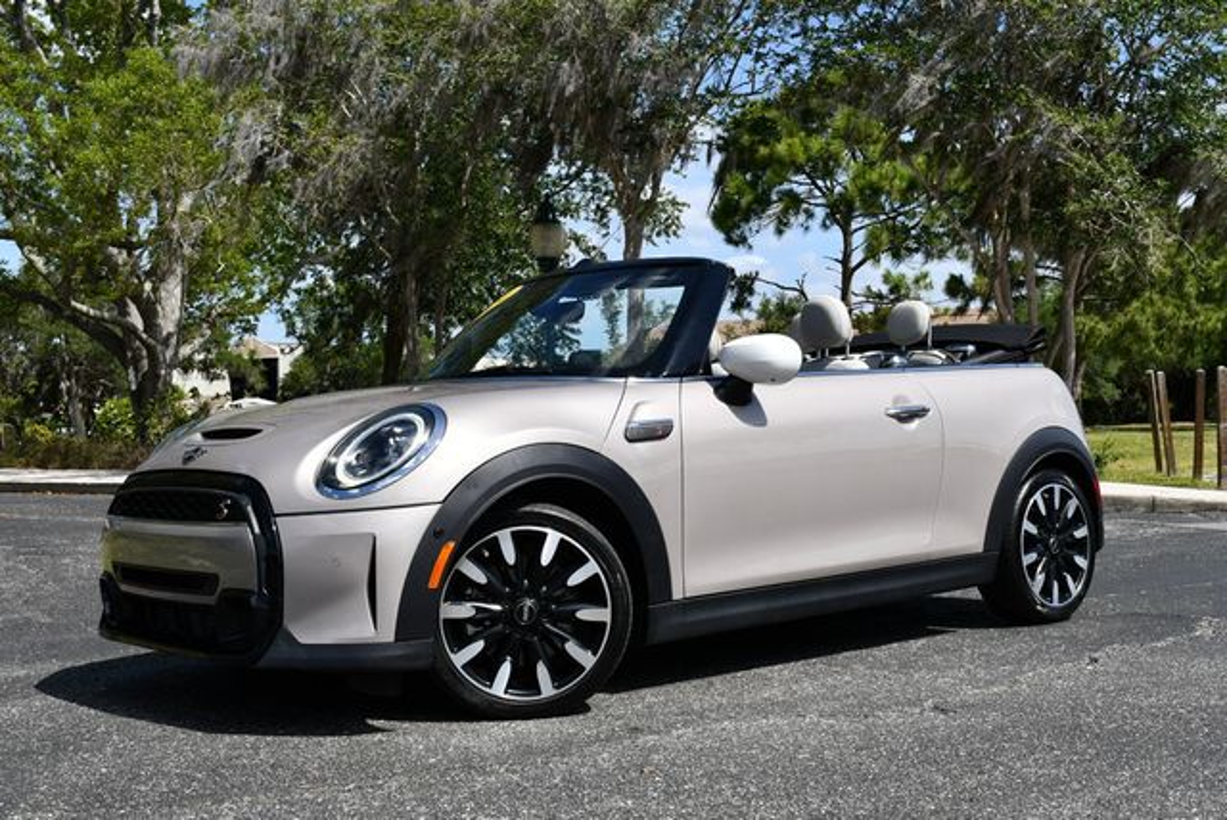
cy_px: 410
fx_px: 1501
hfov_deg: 44.5
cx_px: 614
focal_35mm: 44
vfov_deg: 30.6
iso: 100
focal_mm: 22
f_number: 9
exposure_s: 1/320
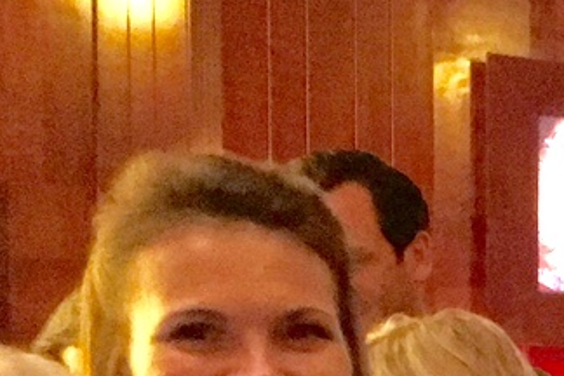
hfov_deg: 15.1
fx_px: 1864
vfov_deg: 11.1
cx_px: 990
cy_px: 567
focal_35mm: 119
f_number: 2.2
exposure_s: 1/4
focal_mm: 4.15
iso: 1250
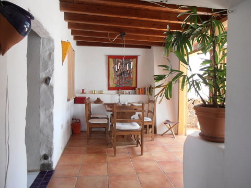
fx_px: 174
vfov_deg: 56.8
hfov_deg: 71.6
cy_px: 94
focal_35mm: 24
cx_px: 126
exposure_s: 1/30
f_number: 3
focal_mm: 4.2
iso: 125
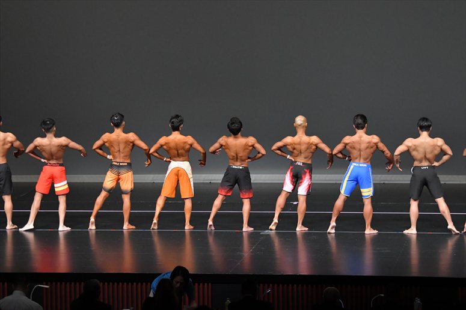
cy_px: 155
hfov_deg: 13.1
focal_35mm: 157
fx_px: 2031
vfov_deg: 8.7
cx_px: 233
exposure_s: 1/400
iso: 4000
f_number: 5.6
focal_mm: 105
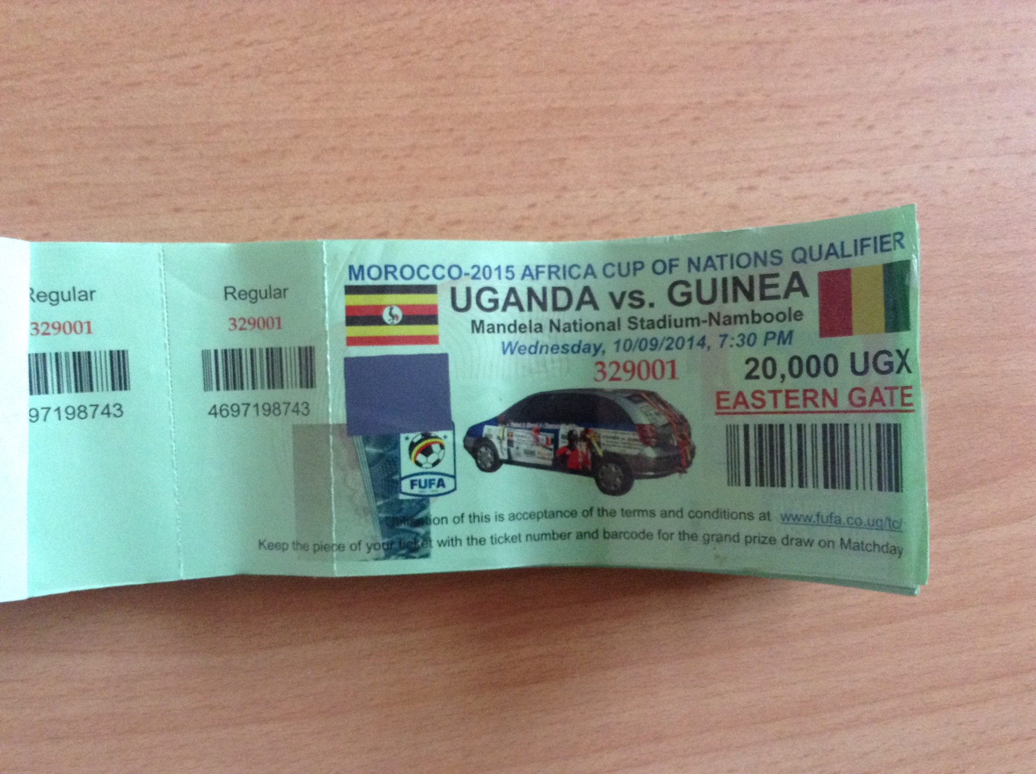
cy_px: 387
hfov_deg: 55.4
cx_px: 518
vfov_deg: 42.8
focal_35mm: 33
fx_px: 986
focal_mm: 3.3
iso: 250
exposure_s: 1/15
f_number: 2.4
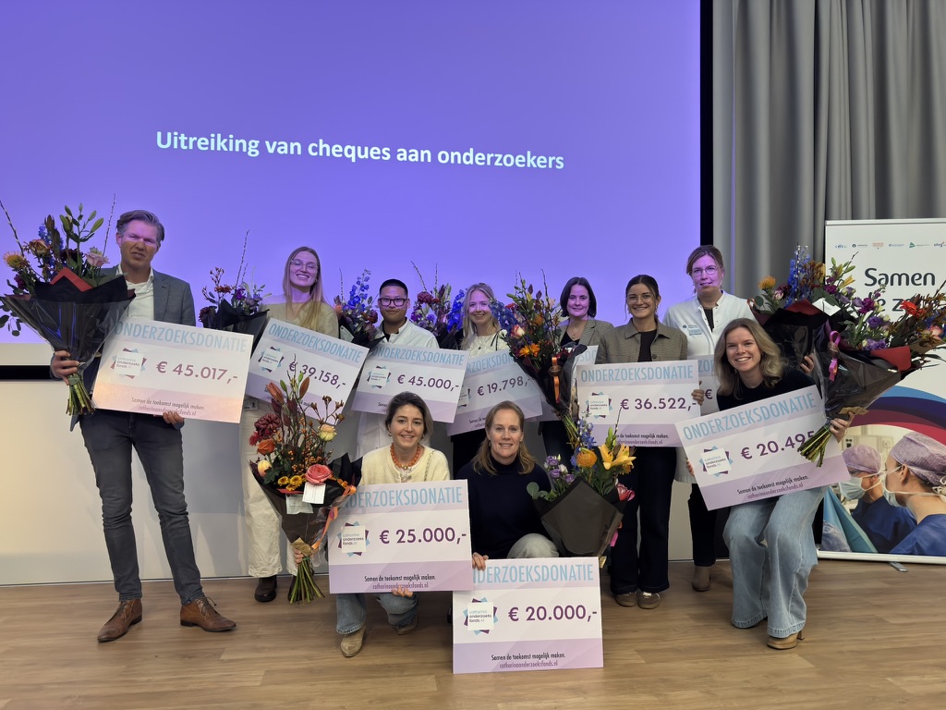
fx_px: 656
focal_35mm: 24
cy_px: 355
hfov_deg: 71.6
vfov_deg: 56.8
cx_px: 473
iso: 320
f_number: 1.78
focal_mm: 6.76
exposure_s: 1/45
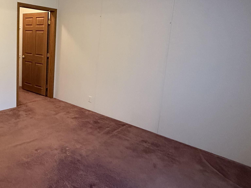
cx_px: 60
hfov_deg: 59.7
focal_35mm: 28
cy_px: 68
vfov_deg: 49.2
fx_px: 203
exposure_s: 1/60
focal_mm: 2.22
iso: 640
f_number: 2.2
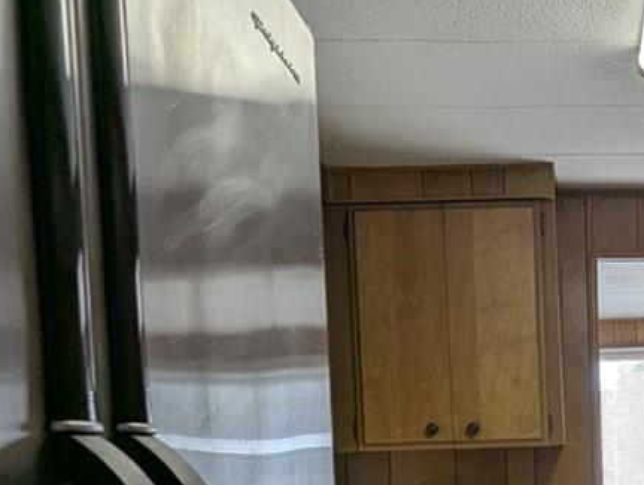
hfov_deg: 36.2
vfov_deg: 28.3
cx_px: 625
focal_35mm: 48
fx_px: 894
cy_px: 498
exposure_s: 1/148
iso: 44
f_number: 2.2
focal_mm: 1.95
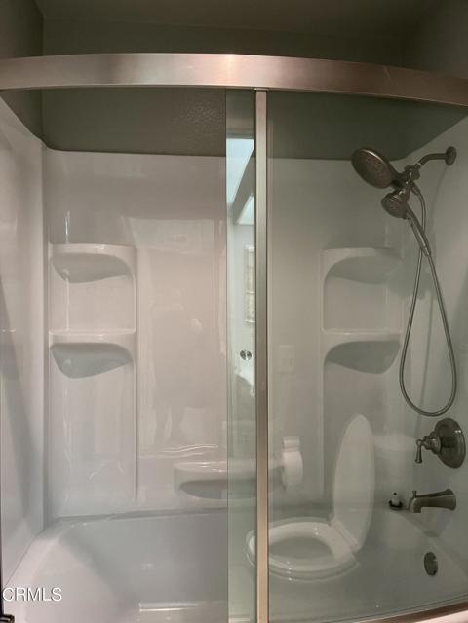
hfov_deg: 53.1
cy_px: 312
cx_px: 234
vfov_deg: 67.3
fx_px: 469
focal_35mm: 26
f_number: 1.6
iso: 200
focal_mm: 5.1
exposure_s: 1/60
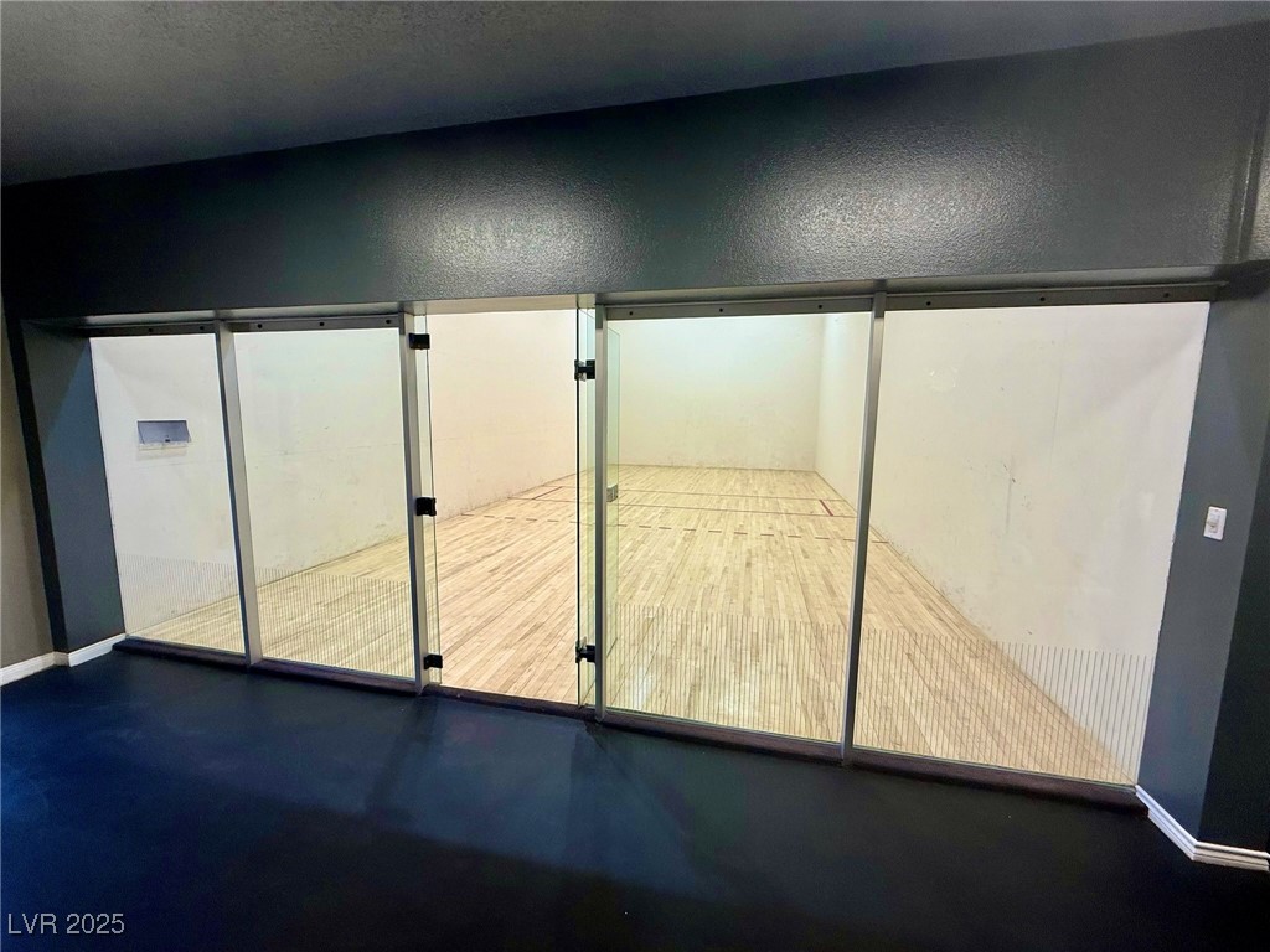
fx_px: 514
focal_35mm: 14
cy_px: 476
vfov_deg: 85.7
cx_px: 635
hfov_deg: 102.1
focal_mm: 2.22
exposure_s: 1/120
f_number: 2.2
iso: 125
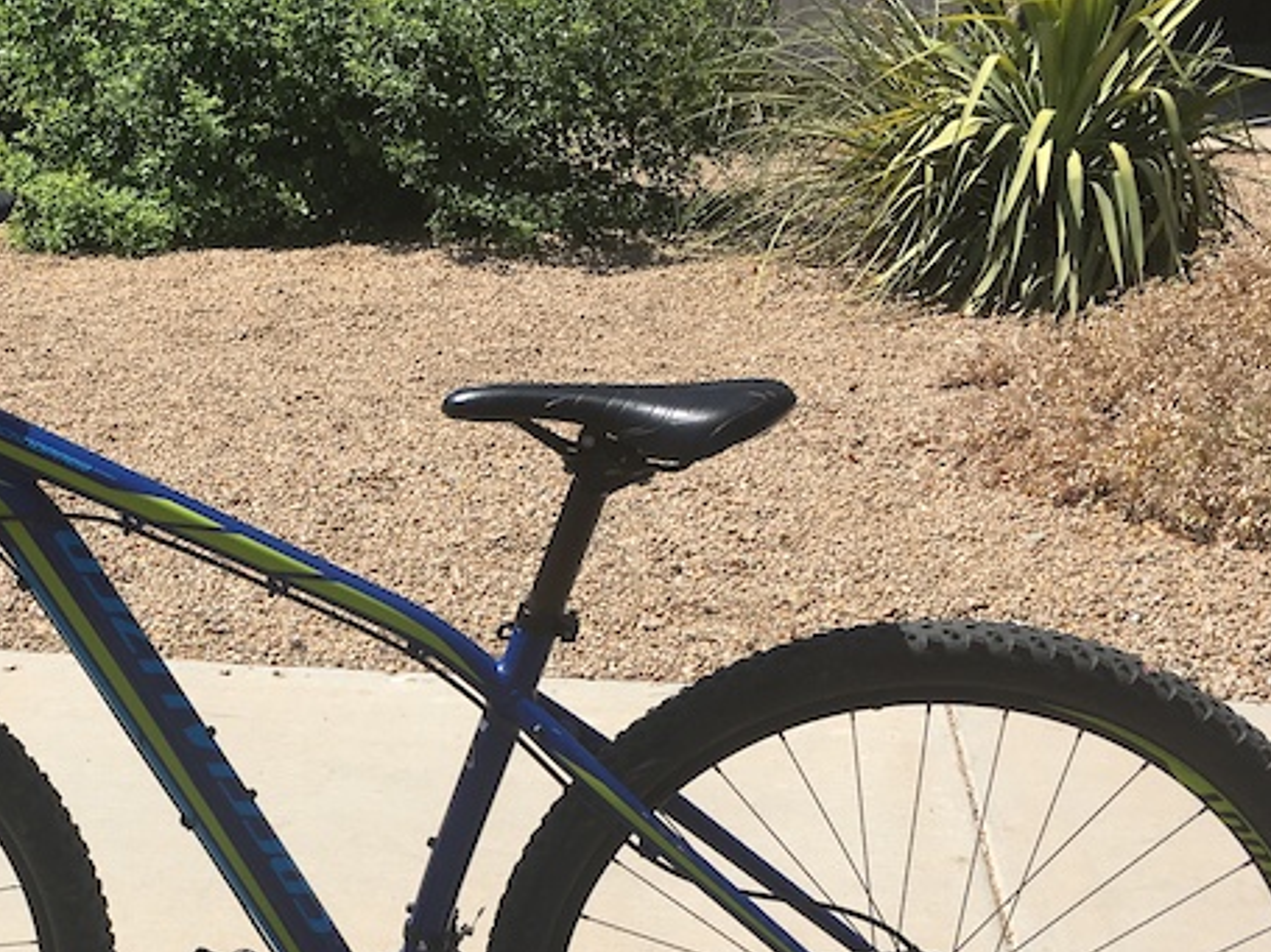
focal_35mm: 51
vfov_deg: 27.7
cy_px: 818
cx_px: 338
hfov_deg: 36.7
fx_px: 1872
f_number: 2.2
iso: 25
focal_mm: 4.15
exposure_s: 1/2024
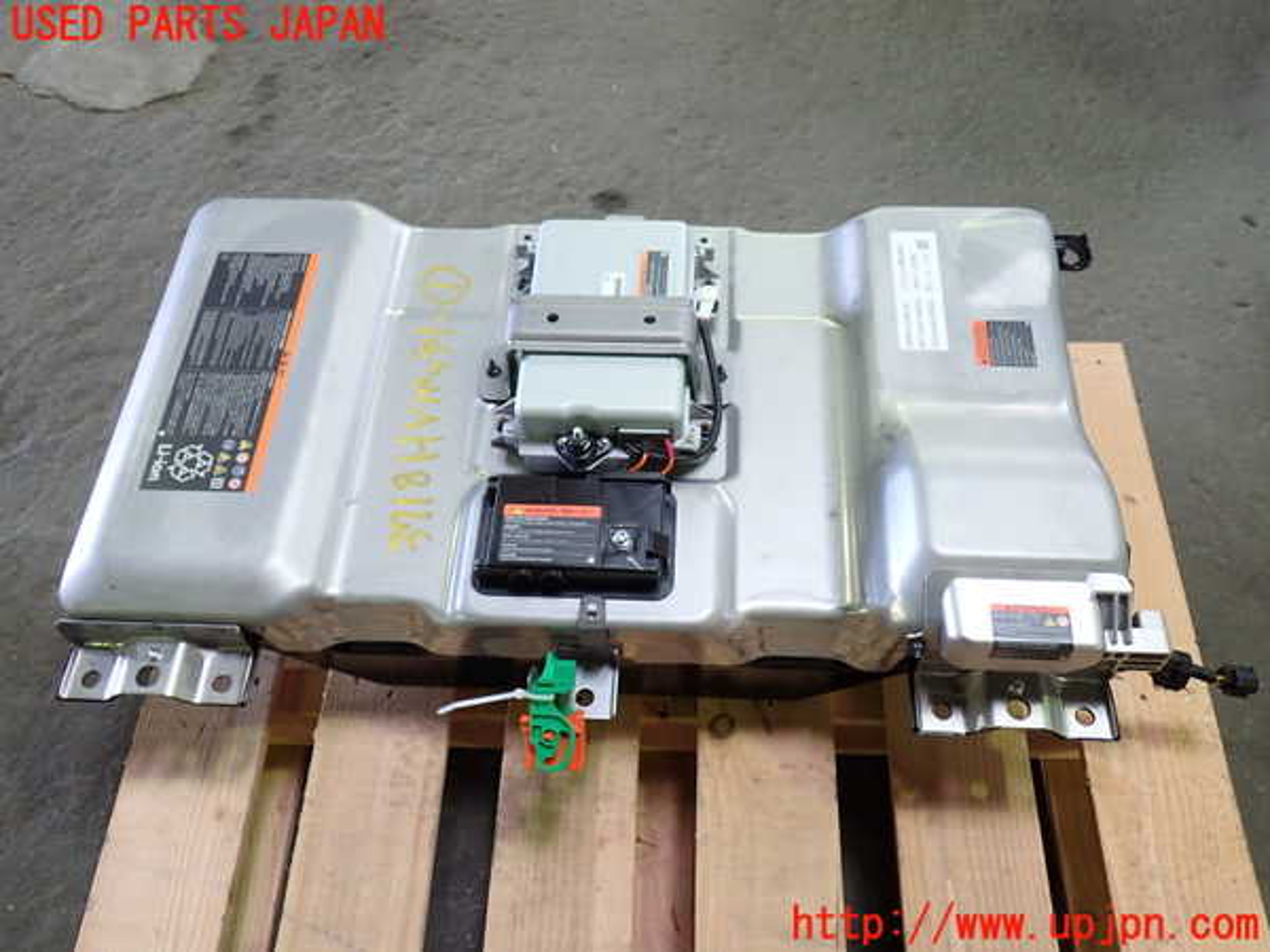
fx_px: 1101
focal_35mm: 30
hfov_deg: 60.0
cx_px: 635
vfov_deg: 46.8
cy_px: 476
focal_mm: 5.4
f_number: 2.3
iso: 200
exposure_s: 1/30
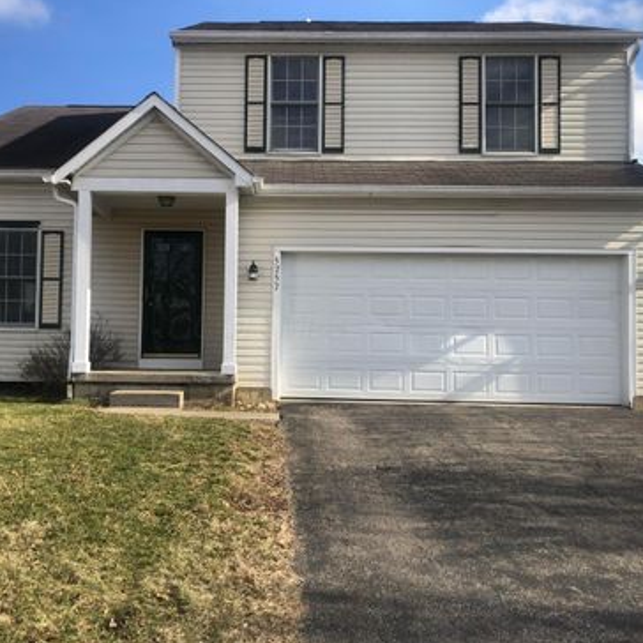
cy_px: 326
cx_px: 258
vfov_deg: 48.4
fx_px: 715
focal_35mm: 34
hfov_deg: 48.2
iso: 20
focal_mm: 3.99
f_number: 1.8
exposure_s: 1/1600
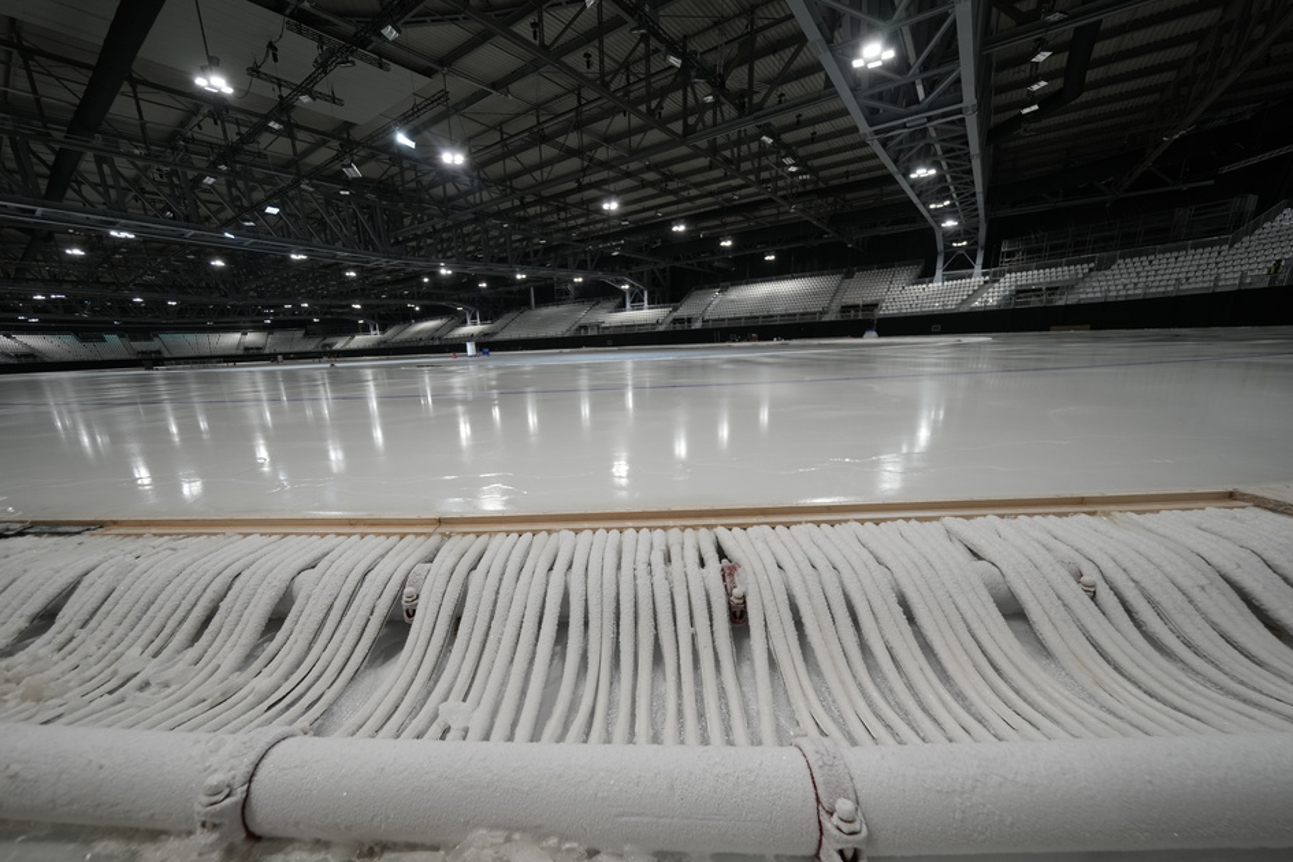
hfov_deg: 108.2
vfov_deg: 85.3
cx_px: 608
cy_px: 459
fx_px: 467
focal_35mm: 13
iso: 640
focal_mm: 12
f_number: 4
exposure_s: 1/60
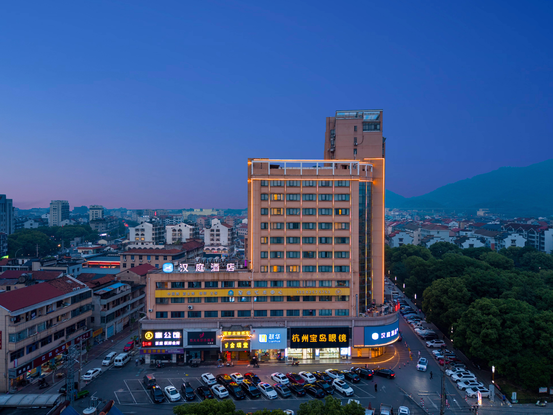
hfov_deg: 71.6
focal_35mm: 24
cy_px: 208
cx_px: 276
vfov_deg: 56.8
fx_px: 383
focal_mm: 8.67
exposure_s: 1/60
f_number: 1.8
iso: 100
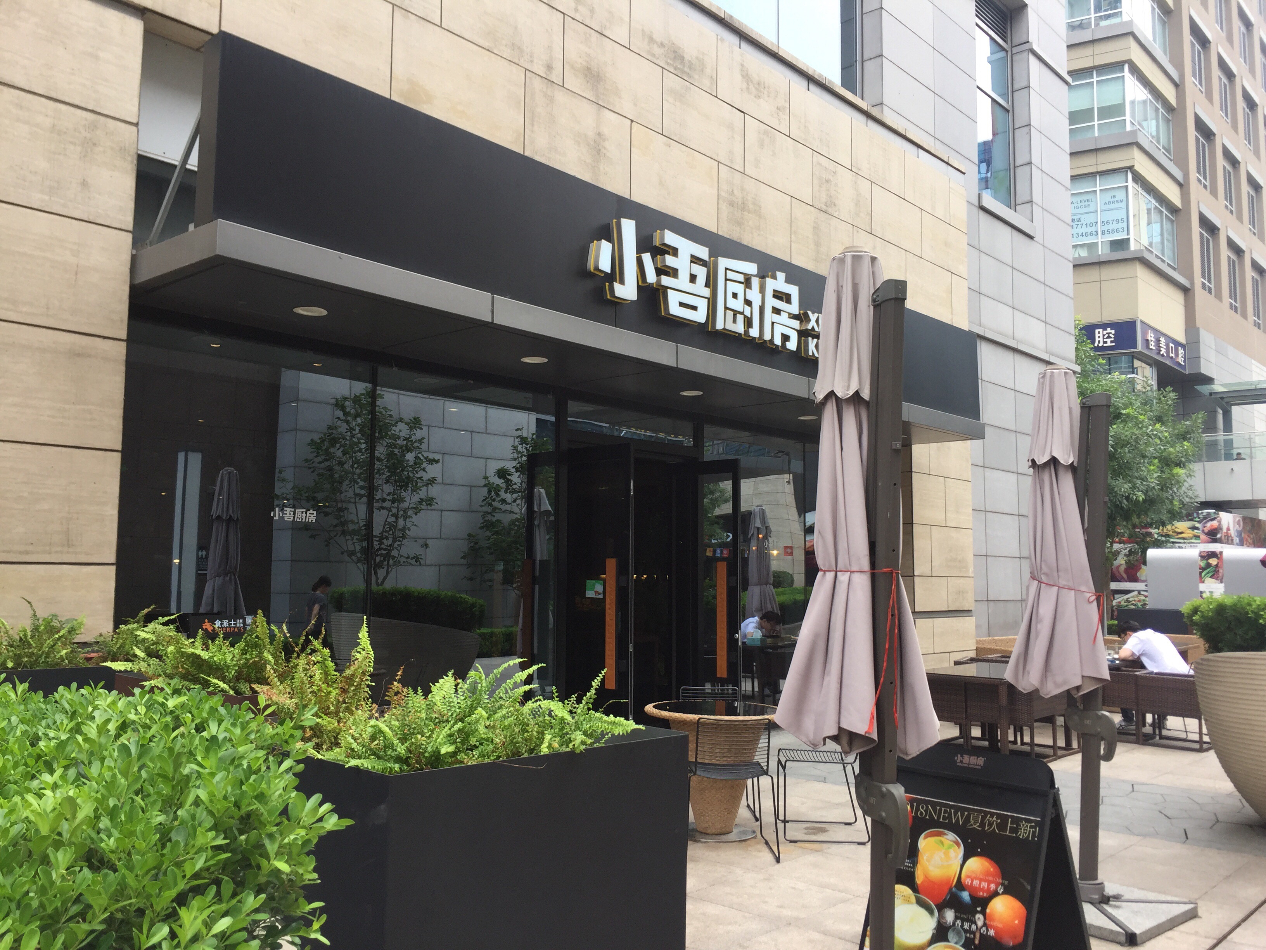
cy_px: 475
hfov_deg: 61.7
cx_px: 633
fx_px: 1061
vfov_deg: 48.2
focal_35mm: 29
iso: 32
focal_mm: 4.15
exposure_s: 1/366
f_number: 2.2
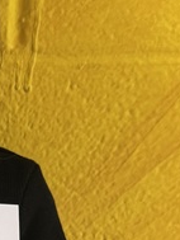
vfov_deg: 14.8
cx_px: -148
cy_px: 264
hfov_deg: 10.7
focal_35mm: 130
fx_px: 900
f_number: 1.78
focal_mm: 6.76
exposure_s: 1/60
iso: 250
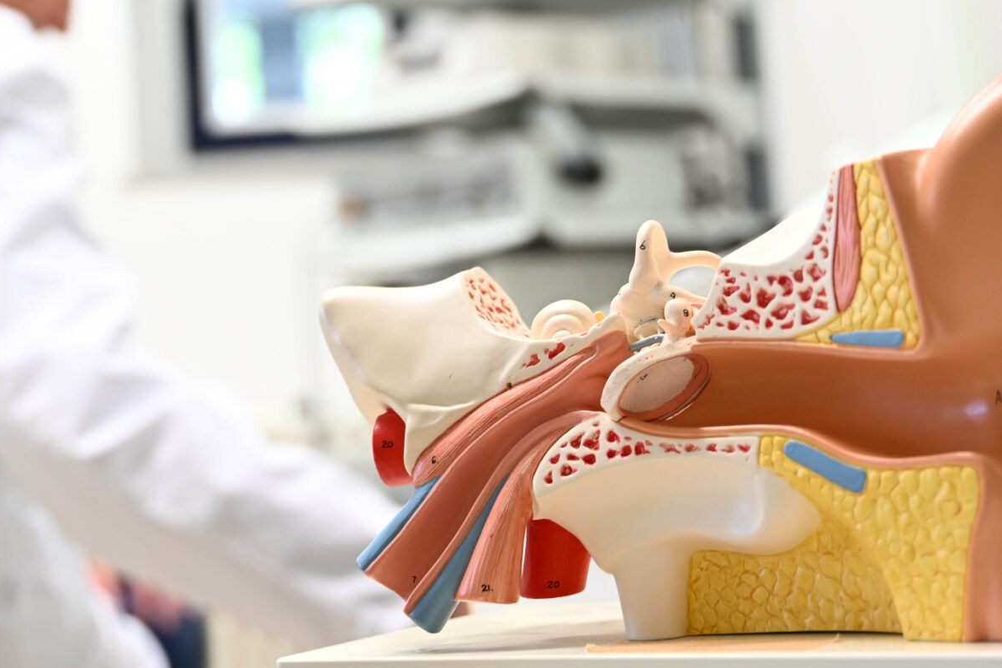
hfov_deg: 23.6
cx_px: 361
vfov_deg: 15.8
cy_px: 138
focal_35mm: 86
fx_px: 2393
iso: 200
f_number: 2.8
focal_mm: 40
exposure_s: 1/30
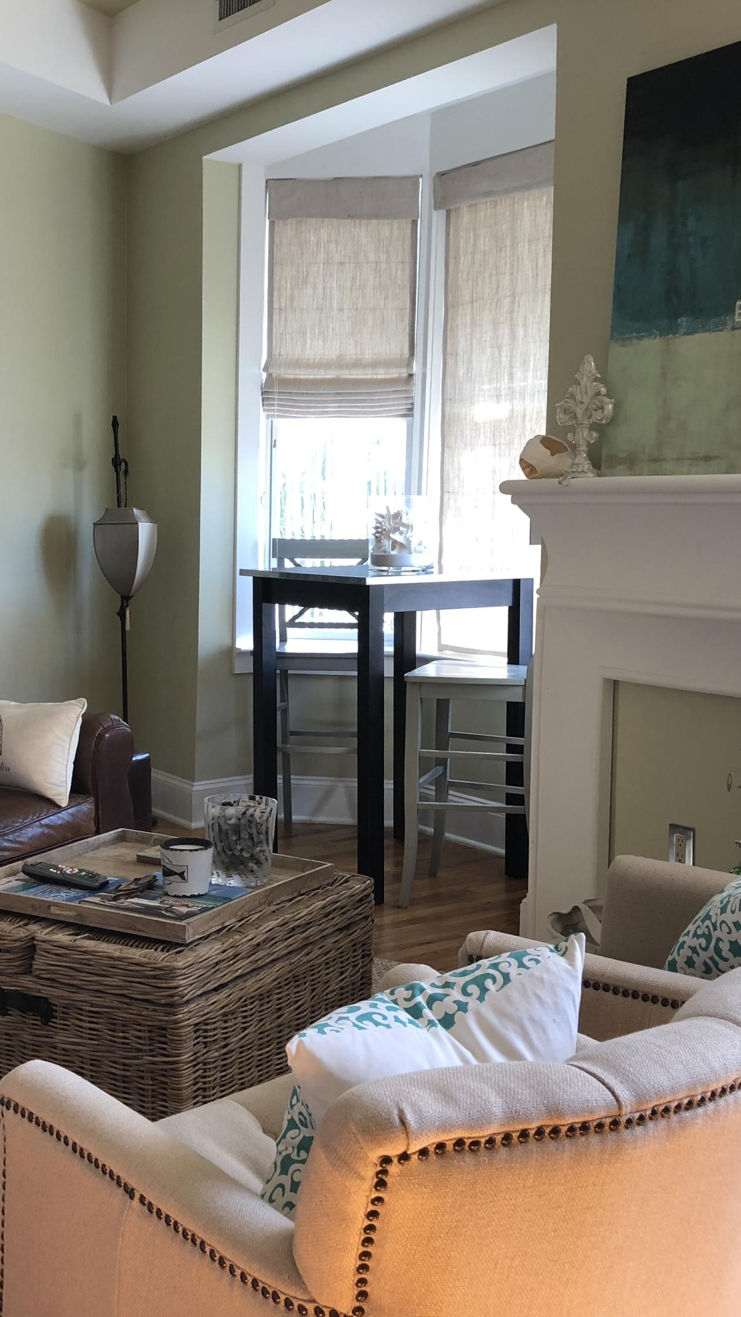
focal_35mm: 41
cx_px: 261
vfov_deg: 49.4
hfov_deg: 28.9
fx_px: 1432
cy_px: 656
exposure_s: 1/30
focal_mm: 3.99
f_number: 1.8
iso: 25
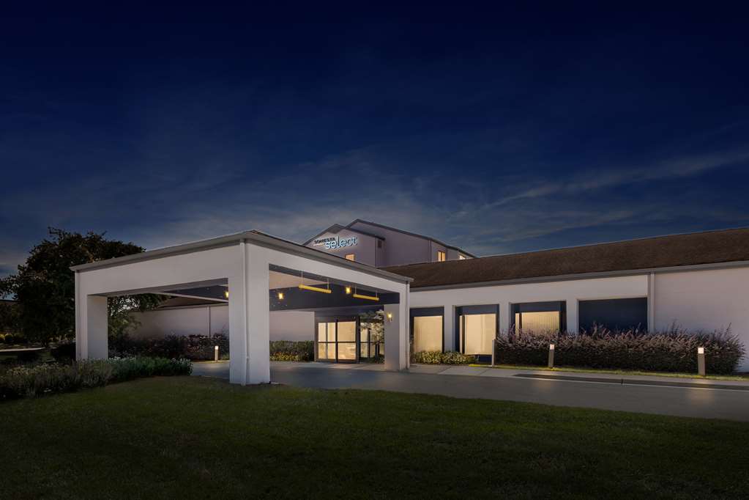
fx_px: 416
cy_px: 250
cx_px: 374
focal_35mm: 20
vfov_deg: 61.9
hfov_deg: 84.0
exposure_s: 1/60
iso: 64
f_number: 11
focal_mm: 20
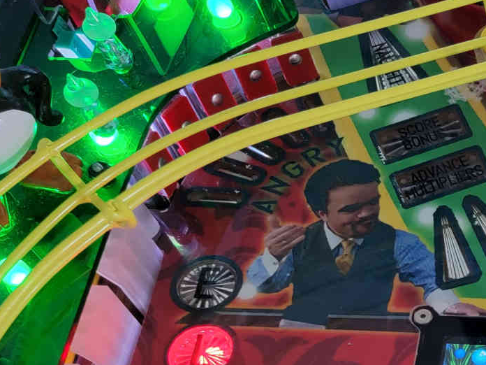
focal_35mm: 69
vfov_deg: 20.1
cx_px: 683
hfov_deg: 23.7
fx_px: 969
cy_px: 427
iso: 400
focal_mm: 6.7
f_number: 1.8
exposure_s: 1/60
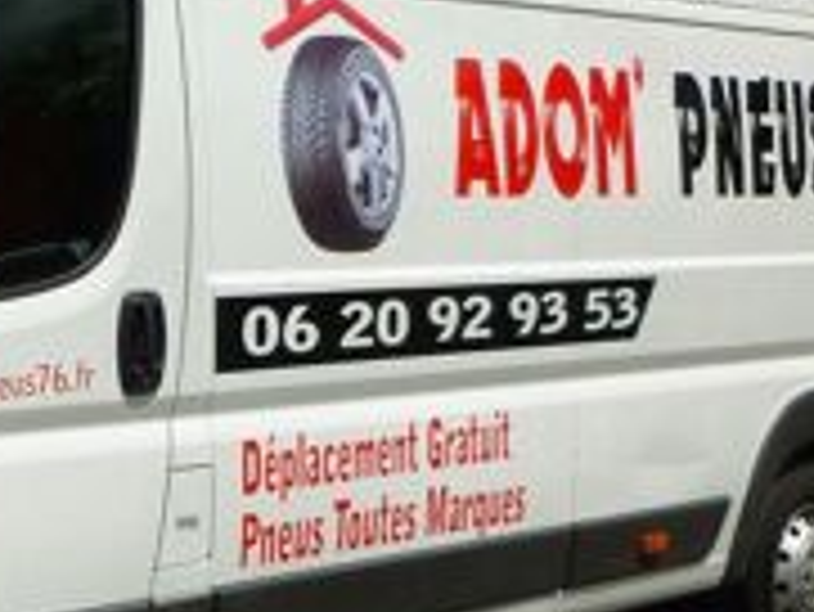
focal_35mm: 85
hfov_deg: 22.2
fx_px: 2000
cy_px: 423
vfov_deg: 17.3
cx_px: 4
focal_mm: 5.7
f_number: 10
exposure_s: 1/200
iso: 100
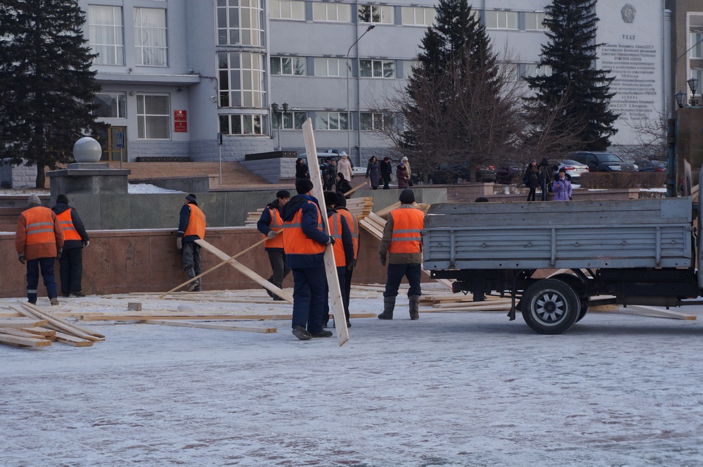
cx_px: 352
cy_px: 234
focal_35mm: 82
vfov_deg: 16.5
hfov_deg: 24.6
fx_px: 1609
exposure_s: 1/250
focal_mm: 55
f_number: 8
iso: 200
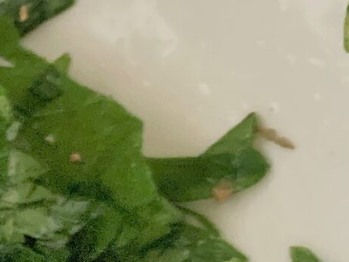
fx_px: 1442
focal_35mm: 143
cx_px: -454
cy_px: 348
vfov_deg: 10.2
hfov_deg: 11.6
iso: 400
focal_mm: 4.25
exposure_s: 1/40
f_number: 1.8
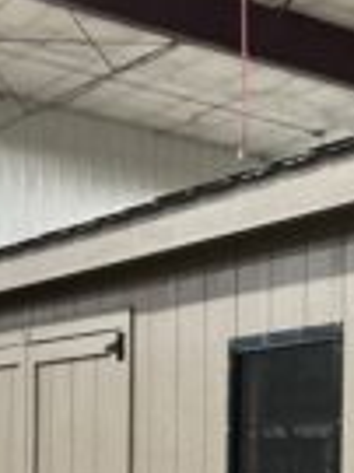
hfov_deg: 12.9
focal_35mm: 110
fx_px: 1502
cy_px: 548
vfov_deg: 17.2
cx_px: 491
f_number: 1.8
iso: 250
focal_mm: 3
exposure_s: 1/60
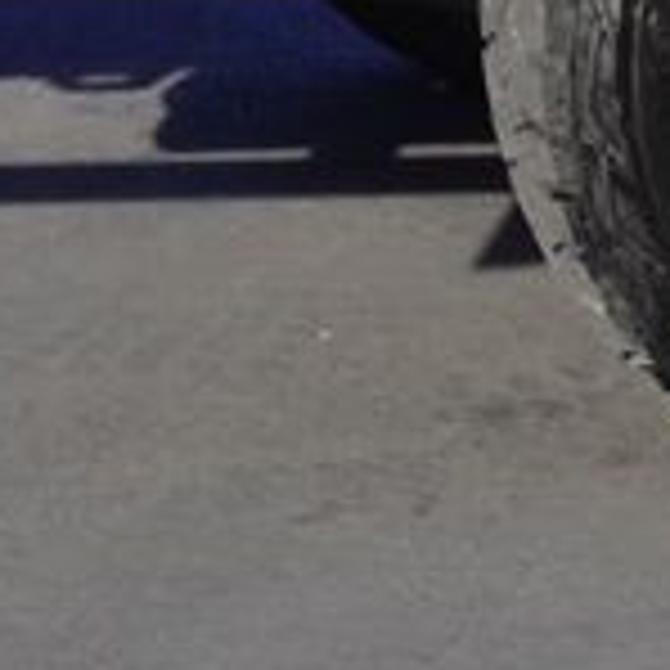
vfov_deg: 5.4
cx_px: -346
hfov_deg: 5.5
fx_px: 6920
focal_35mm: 316
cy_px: -805
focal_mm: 36
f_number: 10
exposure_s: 1/125
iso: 100
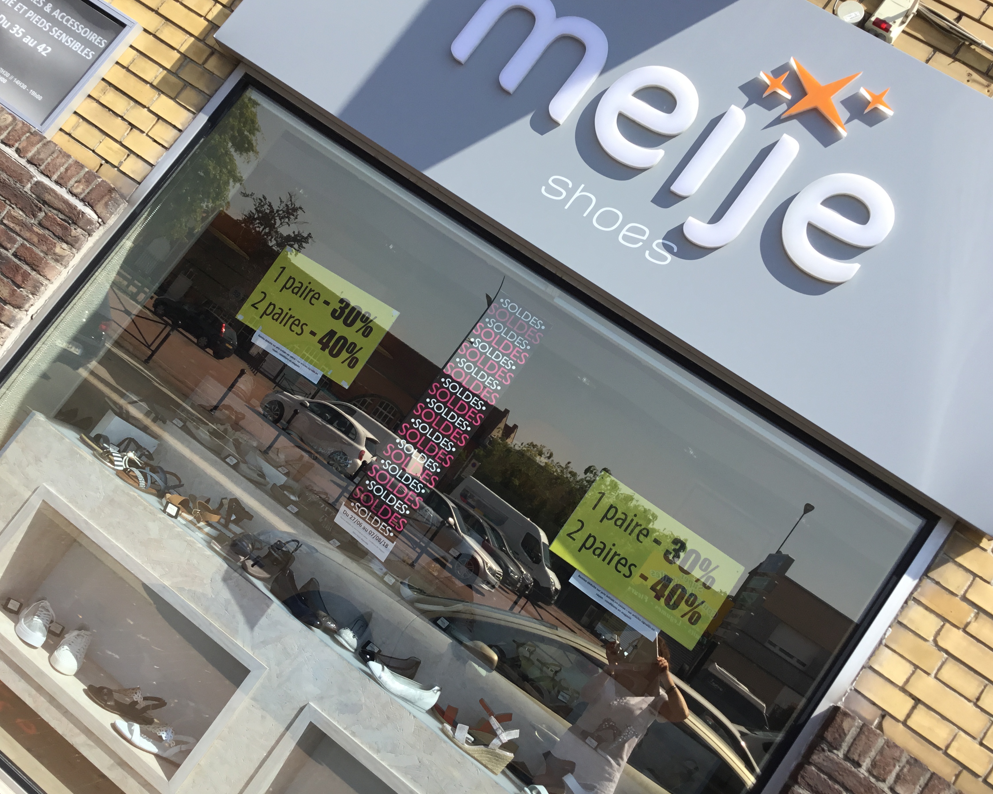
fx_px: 970
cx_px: 487
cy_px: 393
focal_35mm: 33
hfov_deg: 54.2
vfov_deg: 44.5
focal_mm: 3.3
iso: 25
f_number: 2.4
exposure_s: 1/741
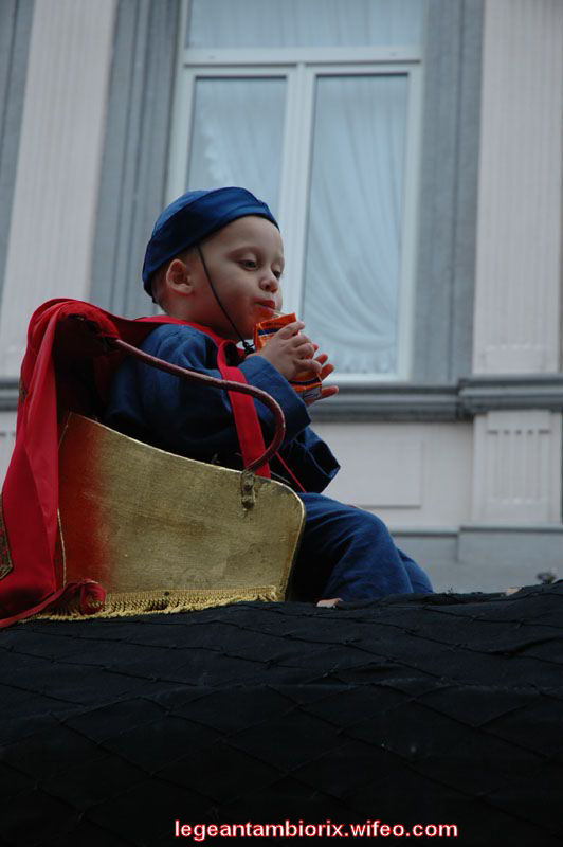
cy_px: 424
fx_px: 2467
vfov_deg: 19.5
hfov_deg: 13.0
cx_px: 282
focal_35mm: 105
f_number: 6.3
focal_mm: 70
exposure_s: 1/160
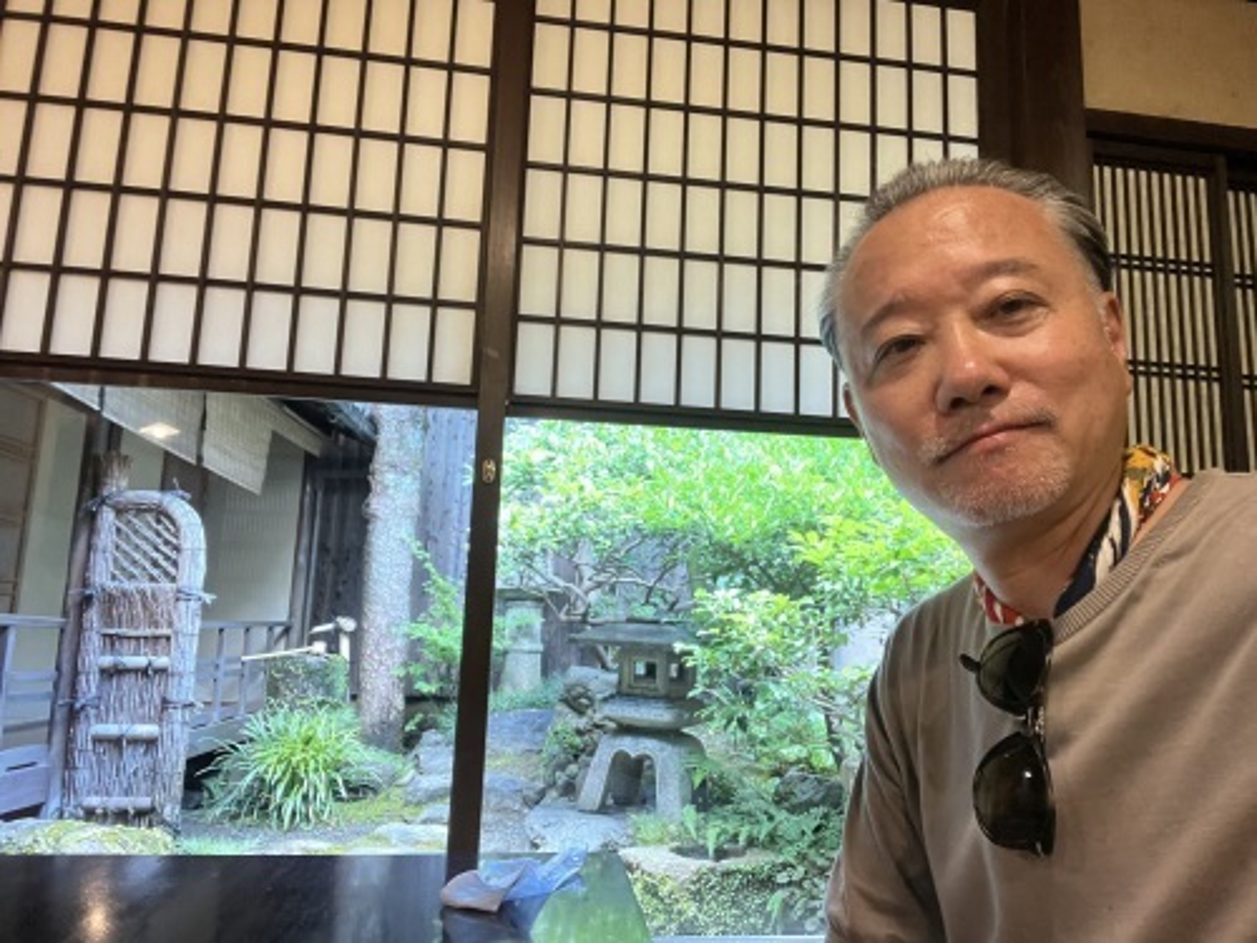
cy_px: 472
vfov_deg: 58.9
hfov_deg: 73.9
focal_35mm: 23
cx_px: 628
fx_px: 835
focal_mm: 2.71
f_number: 2.2
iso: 400
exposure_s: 1/30
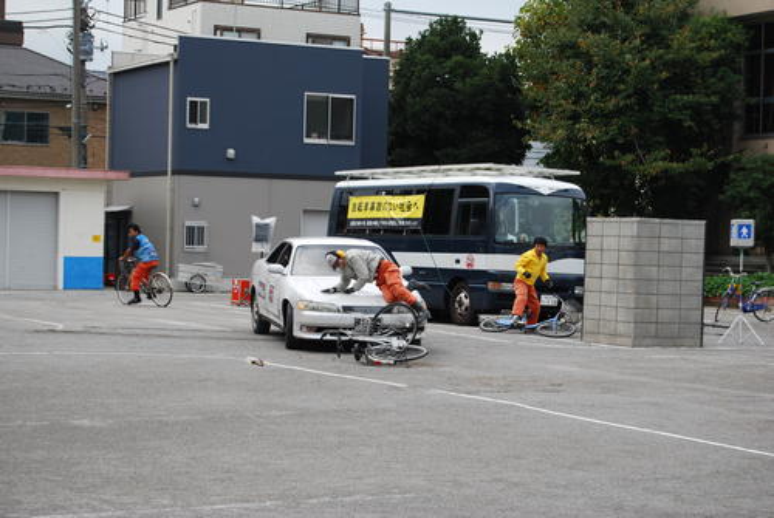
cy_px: 259
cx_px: 387
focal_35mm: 82
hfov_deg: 24.6
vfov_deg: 16.6
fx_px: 1776
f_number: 6.3
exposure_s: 1/160
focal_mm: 55
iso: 100
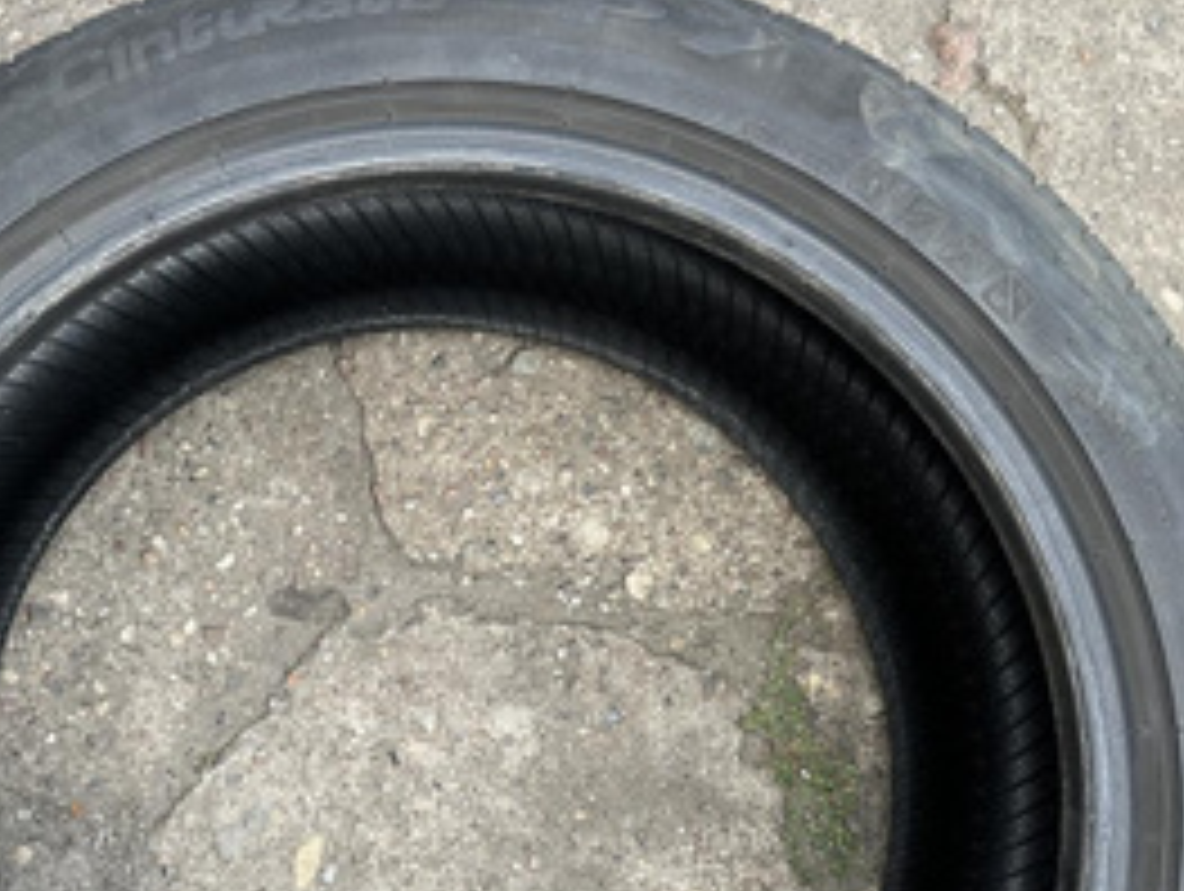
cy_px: 634
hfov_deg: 45.1
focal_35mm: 41
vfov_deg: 34.7
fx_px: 1404
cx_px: 401
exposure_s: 1/286
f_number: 1.78
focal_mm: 6.86
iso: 80
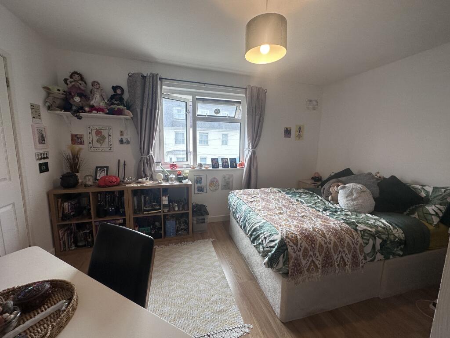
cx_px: 225
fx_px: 182
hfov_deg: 102.1
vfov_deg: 85.7
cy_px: 169
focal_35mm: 14
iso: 80
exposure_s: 1/100
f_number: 2.2
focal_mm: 2.22
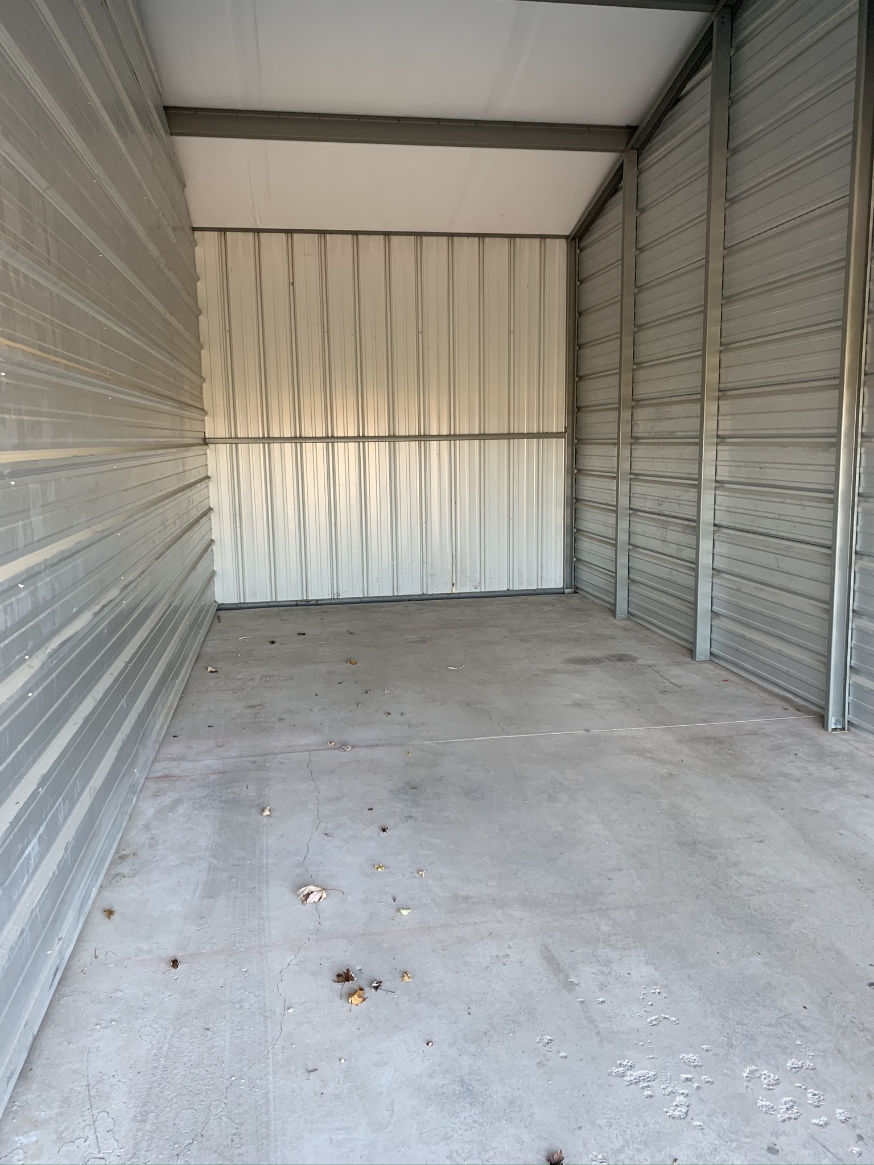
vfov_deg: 67.3
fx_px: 875
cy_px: 582
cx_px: 437
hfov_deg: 53.1
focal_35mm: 26
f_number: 1.8
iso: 100
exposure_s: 1/112
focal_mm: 4.25
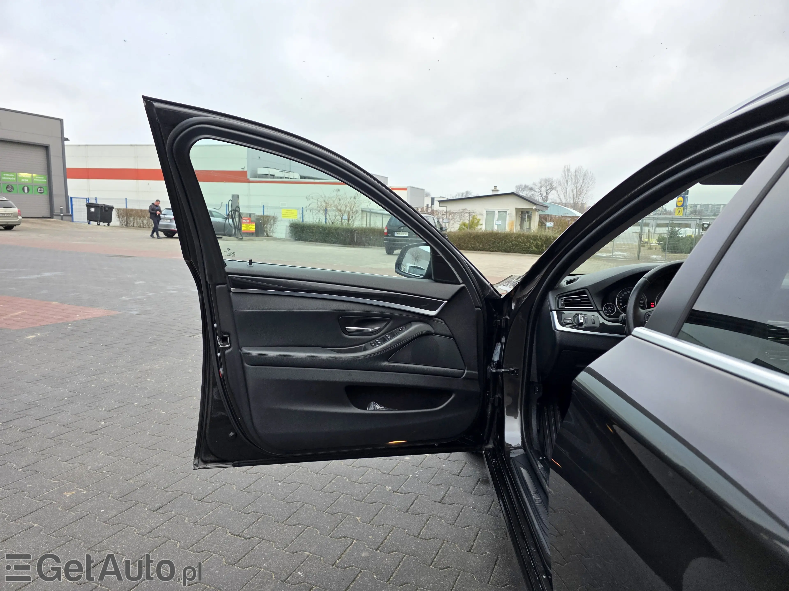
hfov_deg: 73.9
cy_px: 296
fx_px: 524
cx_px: 394
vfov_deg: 58.9
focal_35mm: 23
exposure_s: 1/180
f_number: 1.7
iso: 100
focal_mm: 6.3
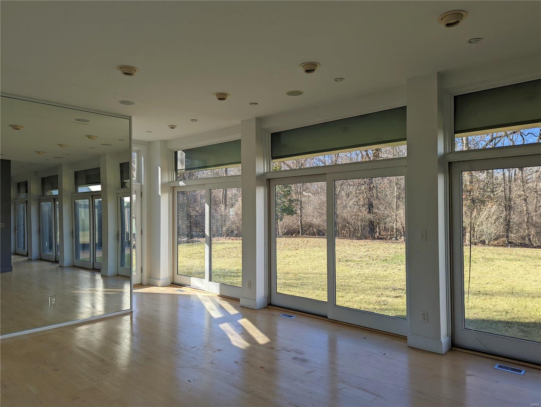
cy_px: 204
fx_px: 376
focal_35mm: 24
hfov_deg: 71.5
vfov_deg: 56.9
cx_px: 270
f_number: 1.85
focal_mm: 6.81
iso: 43
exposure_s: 1/838
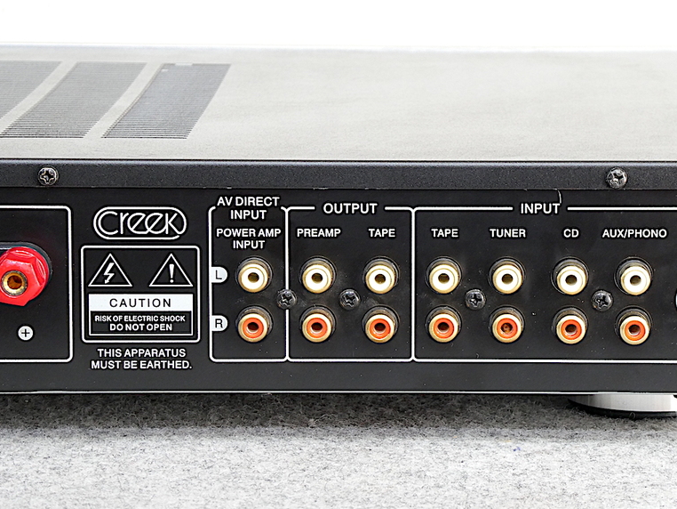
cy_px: 263
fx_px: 3326
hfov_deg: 11.6
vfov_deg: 8.7
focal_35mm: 170
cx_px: 403
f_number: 5.3
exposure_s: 1/6
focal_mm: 24.2
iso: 200
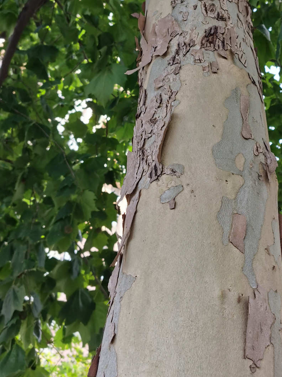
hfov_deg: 28.3
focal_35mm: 51
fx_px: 554
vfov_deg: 37.2
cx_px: 201
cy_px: 138
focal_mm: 5.56
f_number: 1.6
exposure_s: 1/214
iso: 50
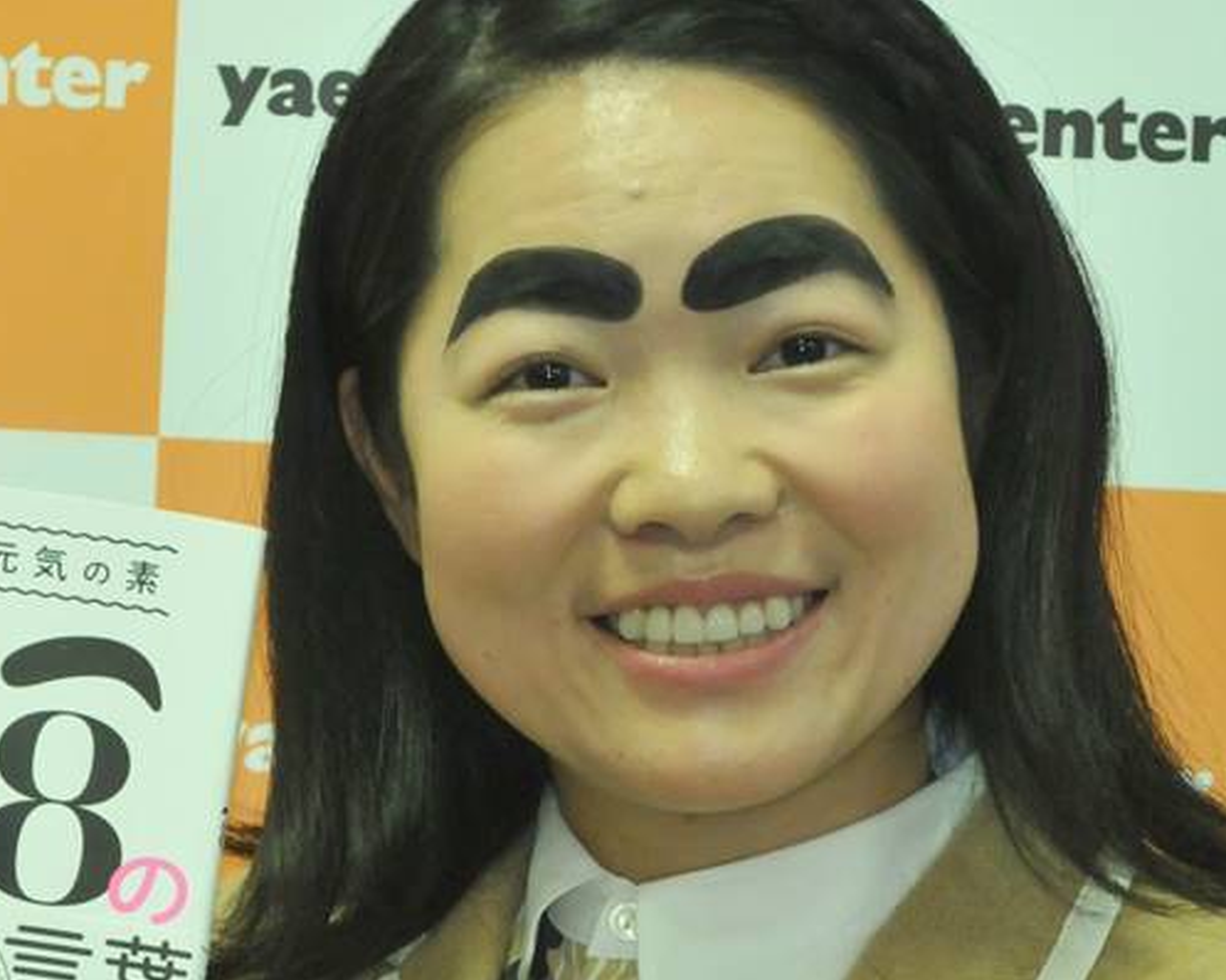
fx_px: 8325
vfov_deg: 6.7
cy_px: 491
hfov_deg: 8.4
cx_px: 708
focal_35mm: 230
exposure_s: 1/200
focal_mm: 135
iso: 1600
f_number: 5
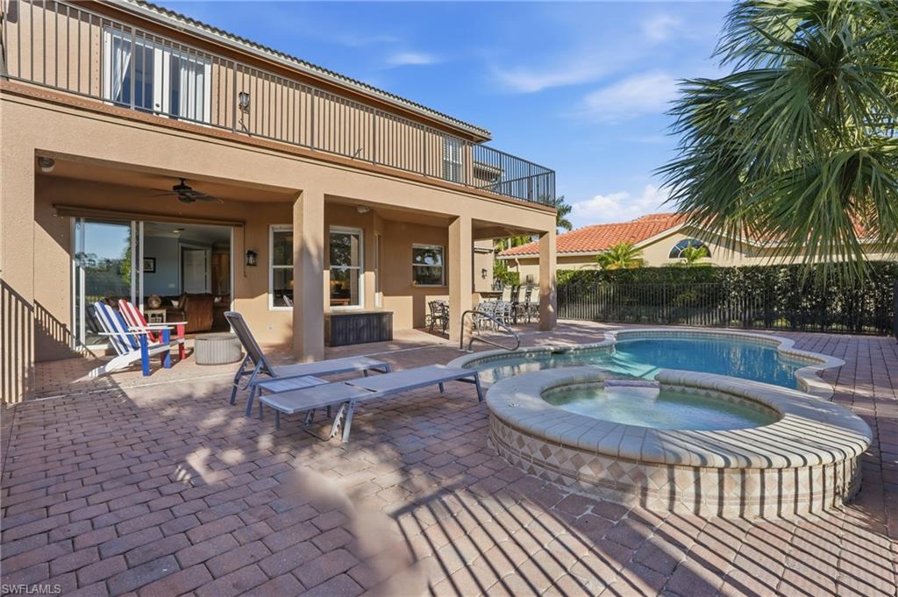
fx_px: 399
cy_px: 298
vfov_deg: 73.7
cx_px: 449
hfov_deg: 96.8
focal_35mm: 16
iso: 400
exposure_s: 1/2500
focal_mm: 16
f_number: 9
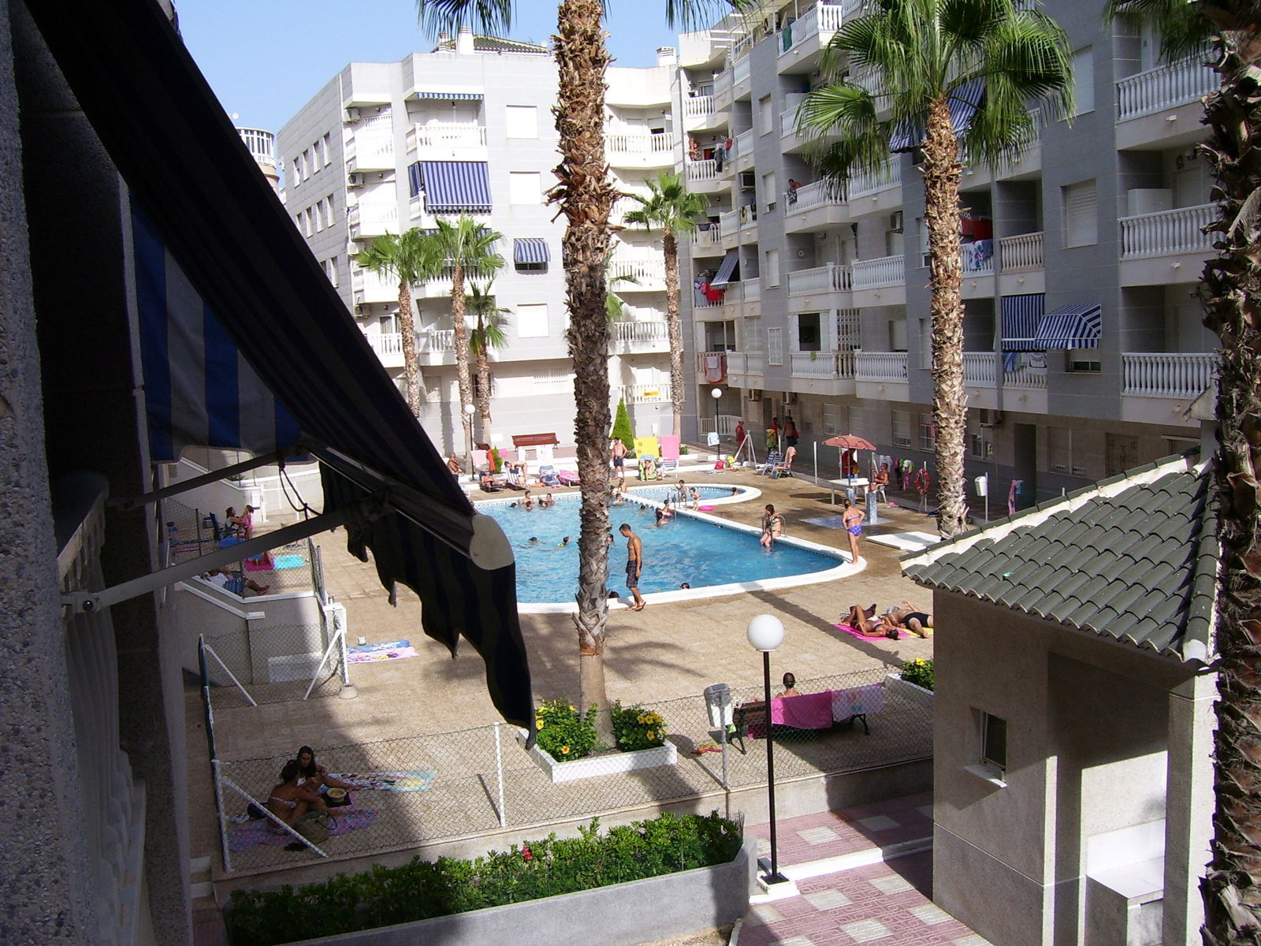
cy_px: 473
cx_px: 630
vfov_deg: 41.8
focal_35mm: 34
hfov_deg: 54.0
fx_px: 1239
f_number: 4.8
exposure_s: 1/500
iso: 80
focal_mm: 5.6
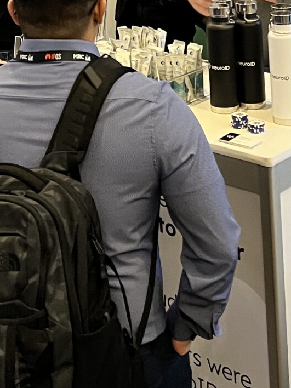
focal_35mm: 94
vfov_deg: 19.1
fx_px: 1054
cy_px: -140
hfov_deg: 15.6
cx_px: 67
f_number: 1.5
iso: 250
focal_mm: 5.7
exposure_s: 1/60
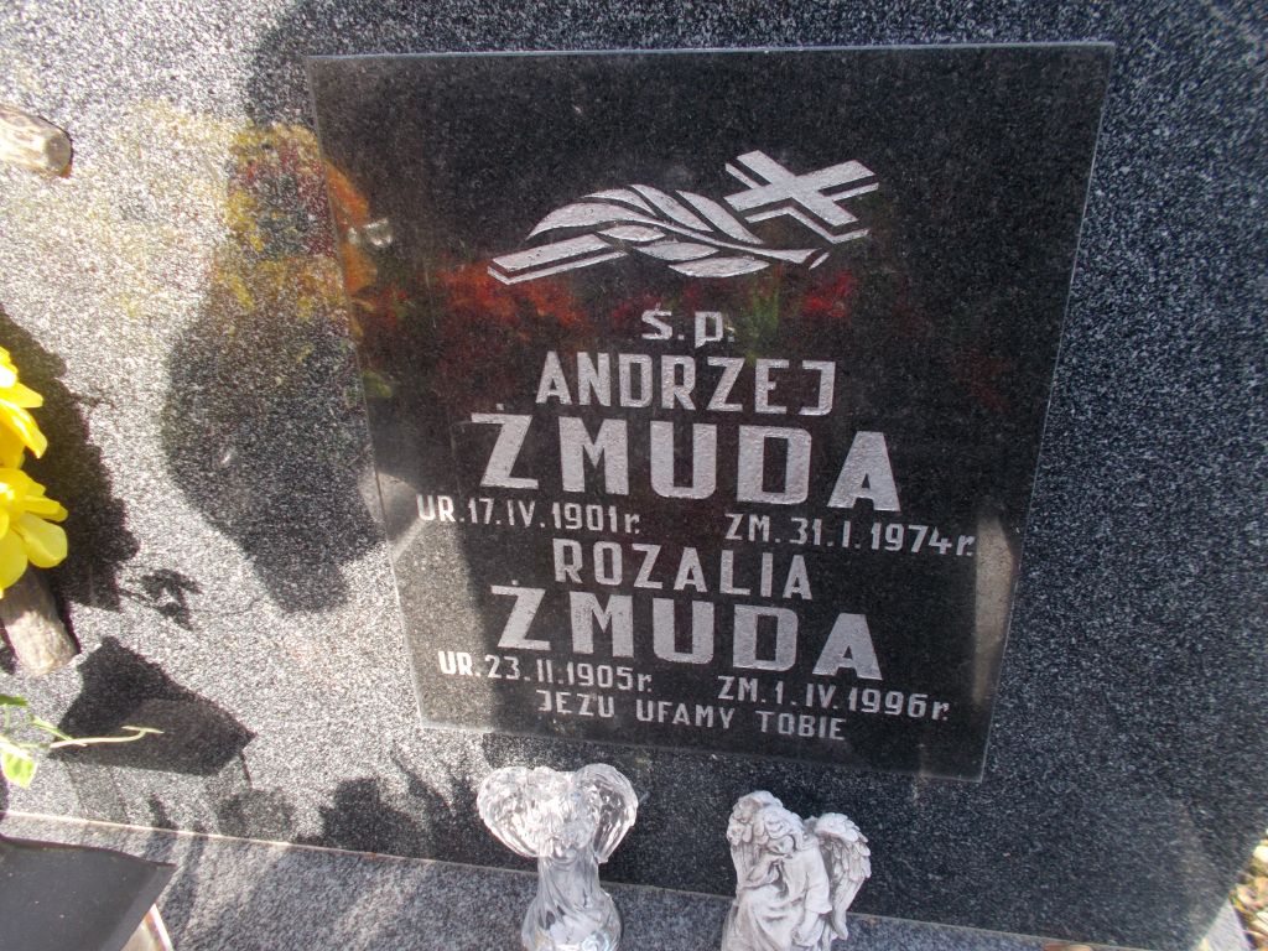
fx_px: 952
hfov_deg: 67.3
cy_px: 476
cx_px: 634
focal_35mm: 26
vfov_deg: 53.1
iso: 80
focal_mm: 4.6
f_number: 3.2
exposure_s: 1/125
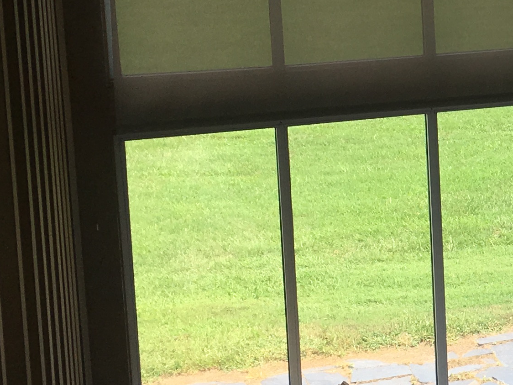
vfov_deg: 14.1
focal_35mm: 104
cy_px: 32
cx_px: 706
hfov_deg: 17.5
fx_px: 1541
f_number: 2.2
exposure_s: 1/460
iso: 25
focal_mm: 4.15
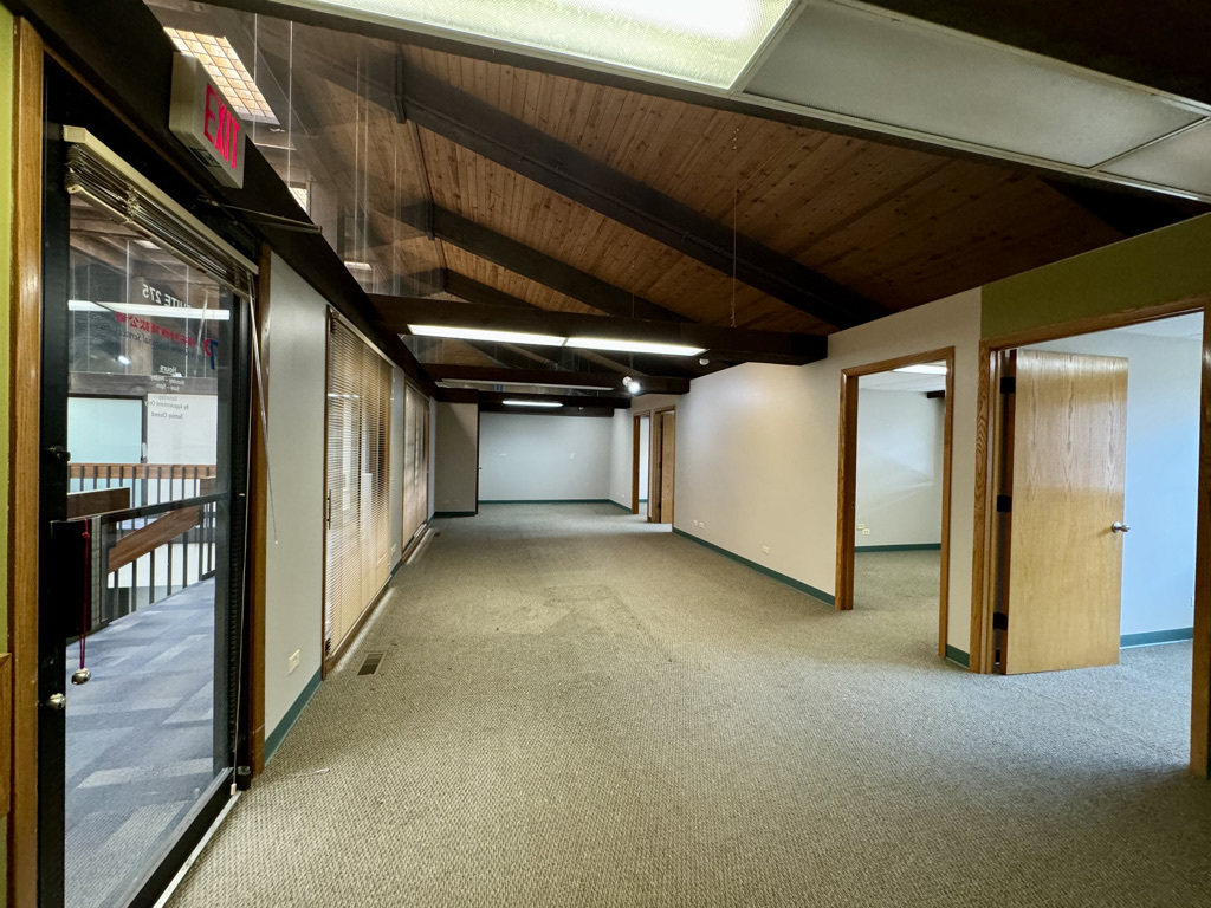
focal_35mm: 14
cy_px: 454
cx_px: 606
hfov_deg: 102.1
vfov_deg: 85.7
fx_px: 490
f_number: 2.2
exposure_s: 1/60
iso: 400
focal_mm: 2.22
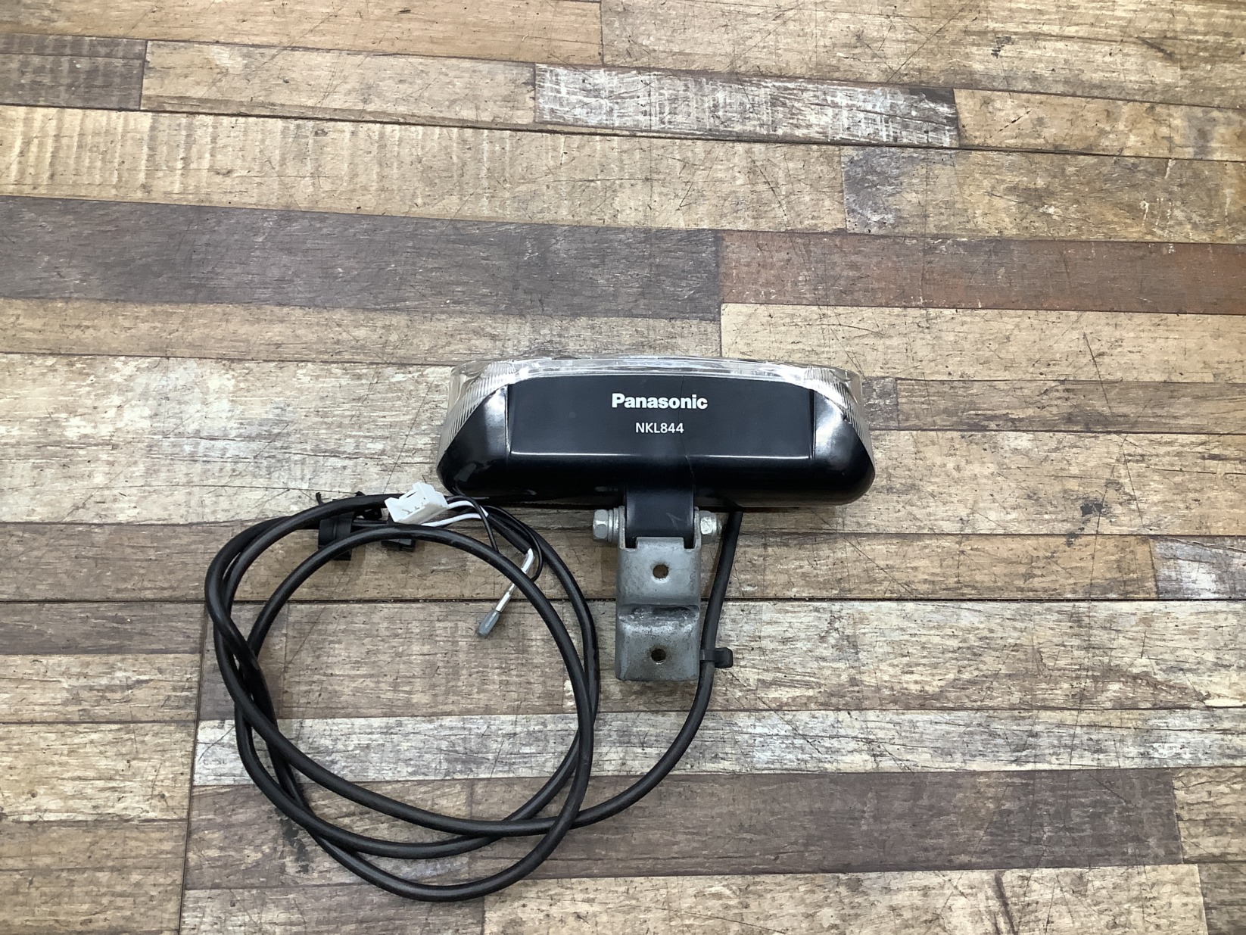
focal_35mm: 31
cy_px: 468
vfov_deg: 45.5
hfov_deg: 58.3
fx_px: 1116
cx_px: 623
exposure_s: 1/60
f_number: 2.4
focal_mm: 3.3
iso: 125
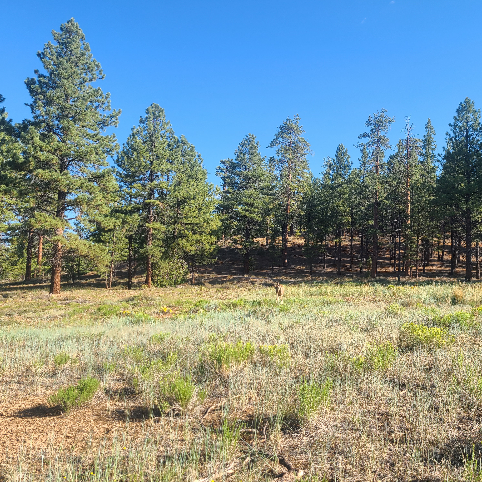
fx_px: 488
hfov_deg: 52.3
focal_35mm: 31
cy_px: 238
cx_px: 281
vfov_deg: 52.5
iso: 40
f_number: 1.8
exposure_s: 1/929
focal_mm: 5.4
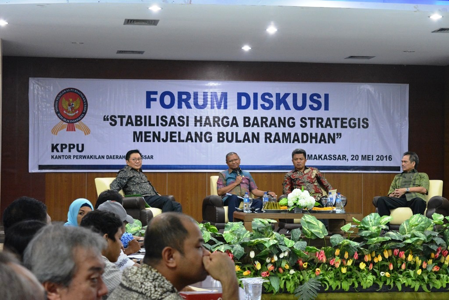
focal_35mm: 82
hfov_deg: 24.6
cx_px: 224
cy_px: 150
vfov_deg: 16.6
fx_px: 1029
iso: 2200
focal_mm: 55
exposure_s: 1/30
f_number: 5.6
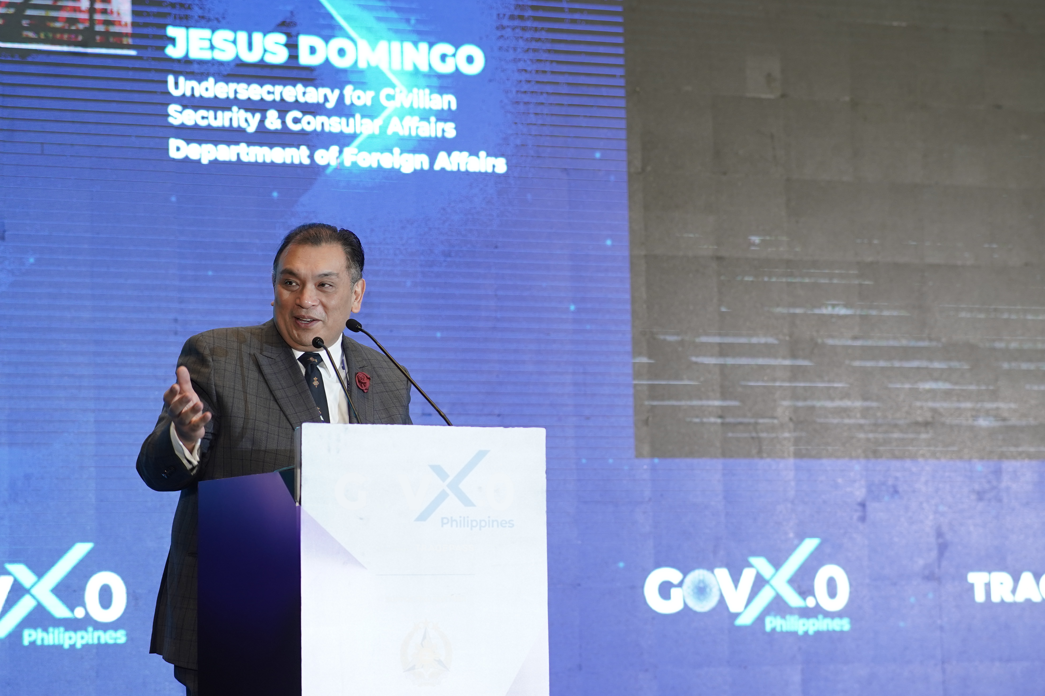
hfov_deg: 16.1
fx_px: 3686
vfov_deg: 10.8
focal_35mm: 127
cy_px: 348
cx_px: 522
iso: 500
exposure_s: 1/160
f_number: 2.2
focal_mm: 85
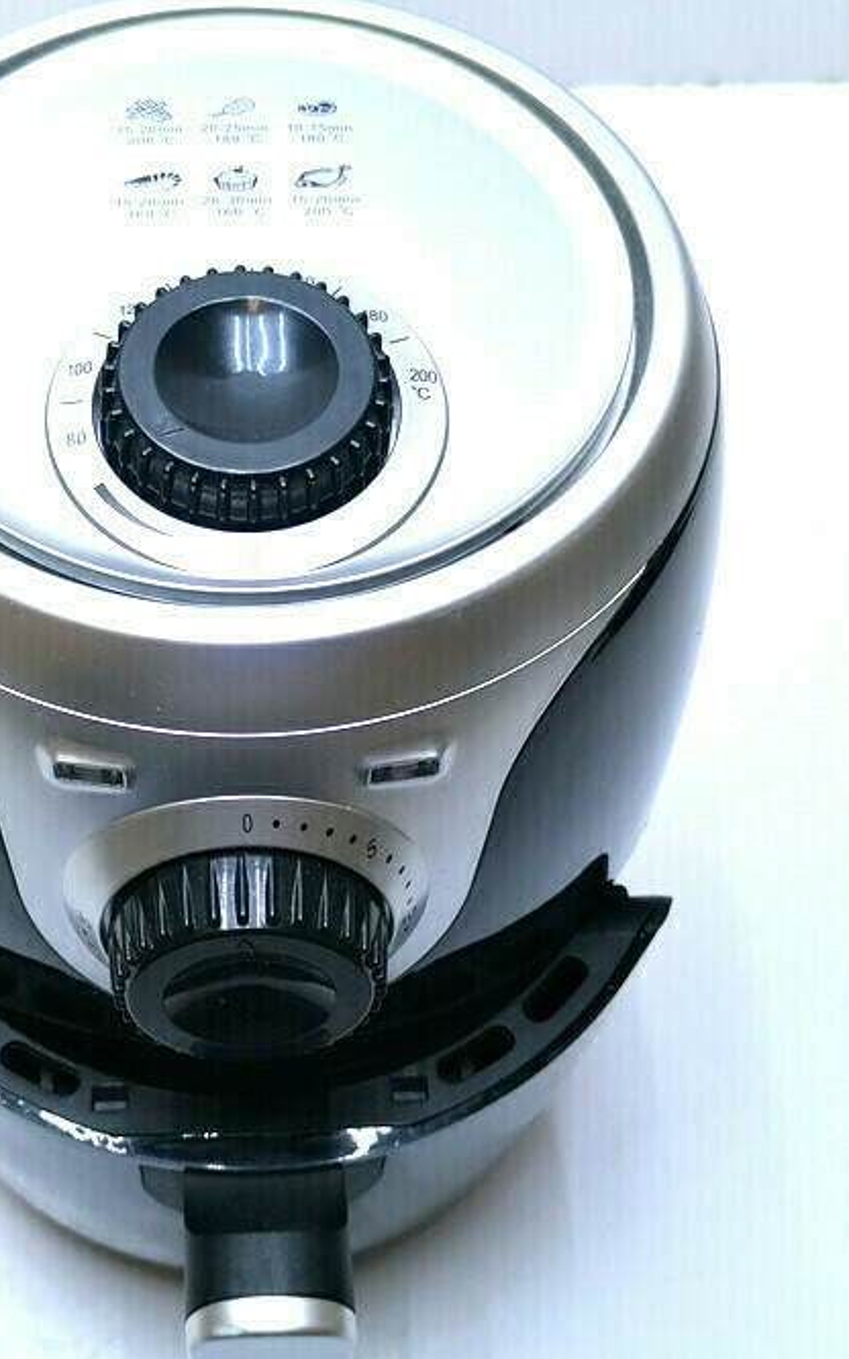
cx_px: 222
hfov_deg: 28.8
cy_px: 749
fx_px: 1630
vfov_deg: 45.2
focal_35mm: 44
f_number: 1.8
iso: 50
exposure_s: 1/186
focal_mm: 4.75
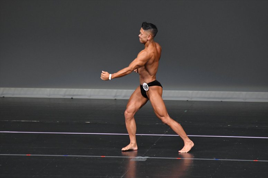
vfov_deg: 4.0
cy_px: 89
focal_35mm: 345
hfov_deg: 6.0
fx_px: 2567
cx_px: 134
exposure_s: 1/400
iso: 4000
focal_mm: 230
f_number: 5.6
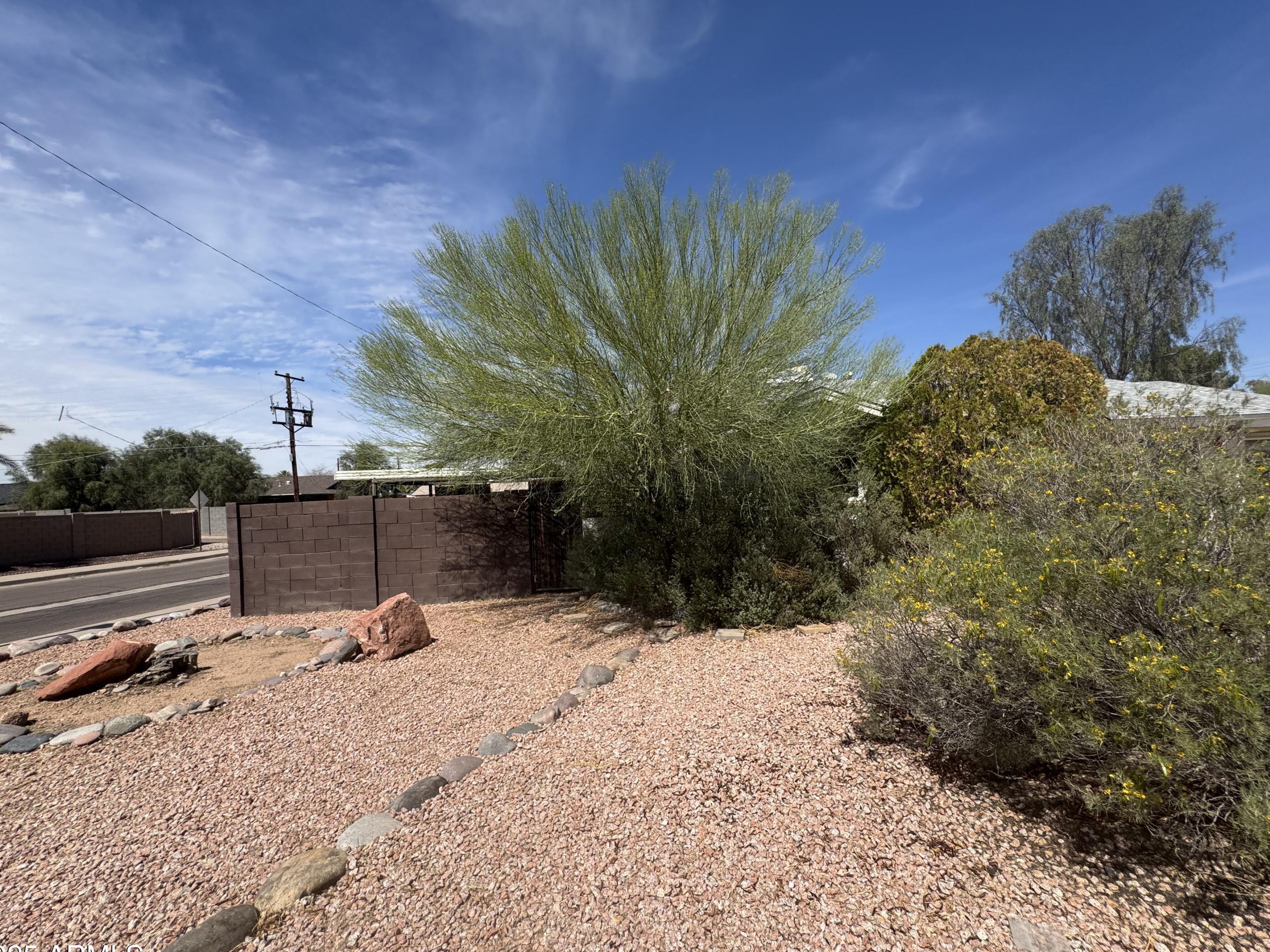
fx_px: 550
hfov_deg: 98.1
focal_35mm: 15
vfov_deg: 81.7
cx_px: 653
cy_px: 493
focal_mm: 2.22
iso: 40
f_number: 2.2
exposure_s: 1/1927
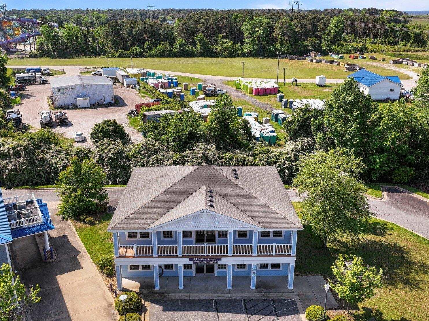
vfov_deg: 42.9
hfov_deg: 55.4
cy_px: 175
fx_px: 409
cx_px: 213
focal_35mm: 33
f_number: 2.8
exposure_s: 1/2000
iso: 140
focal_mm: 12.29
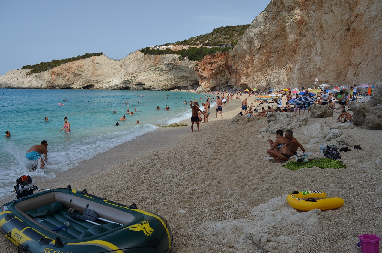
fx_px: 286
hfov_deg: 67.5
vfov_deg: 47.7
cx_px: 191
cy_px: 126
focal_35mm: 27
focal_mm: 18
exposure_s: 1/350
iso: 250
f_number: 6.7
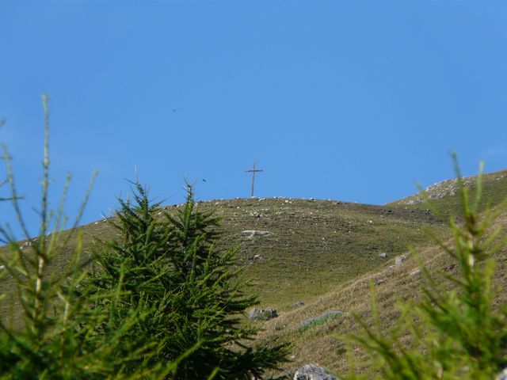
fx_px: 7382
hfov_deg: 3.9
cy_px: 190
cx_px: 254
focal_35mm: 504
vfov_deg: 3.0
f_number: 5.6
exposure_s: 1/500
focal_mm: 82.8
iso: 100
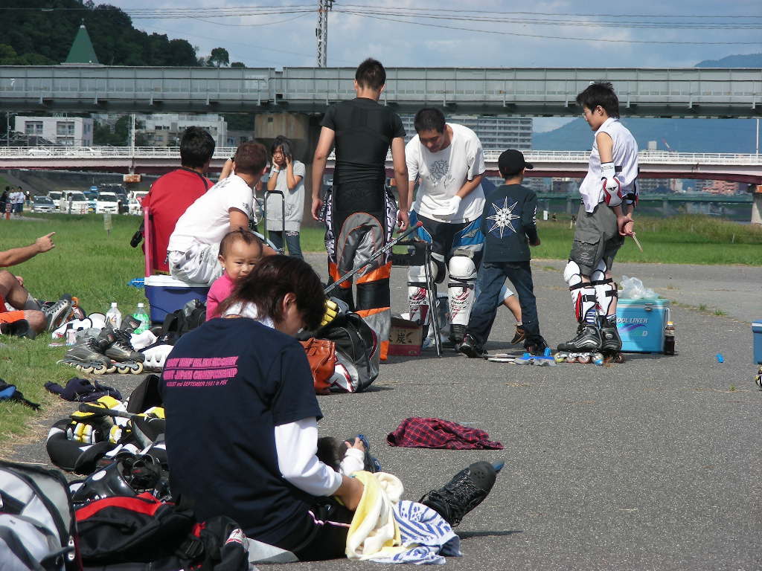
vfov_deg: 8.6
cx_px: 381
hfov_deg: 11.5
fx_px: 3786
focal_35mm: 172
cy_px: 286
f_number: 4
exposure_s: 1/513
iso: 50
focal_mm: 28.7
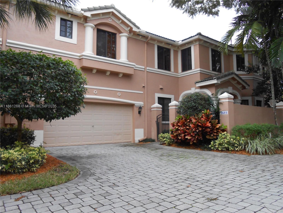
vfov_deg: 53.1
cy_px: 106
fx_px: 213
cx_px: 142
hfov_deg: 67.3
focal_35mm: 26
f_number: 3.5
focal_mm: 4.6
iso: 200
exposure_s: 1/30
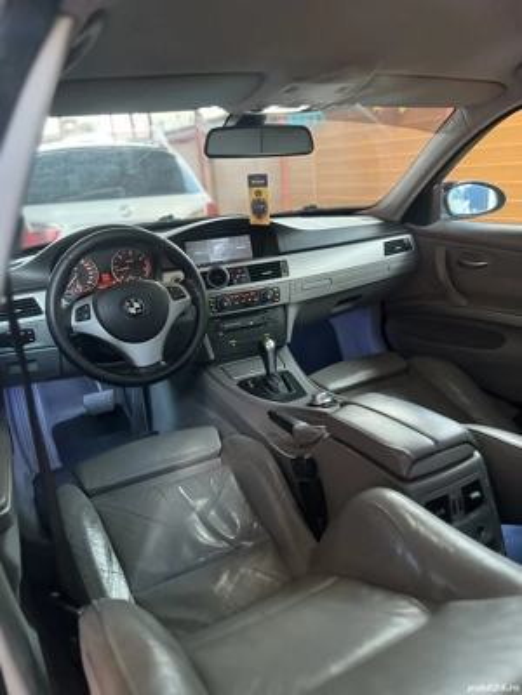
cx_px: 261
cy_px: 348
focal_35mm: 26
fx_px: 523
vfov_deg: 67.3
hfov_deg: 53.1
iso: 400
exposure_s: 1/52
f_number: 1.5
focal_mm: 5.7
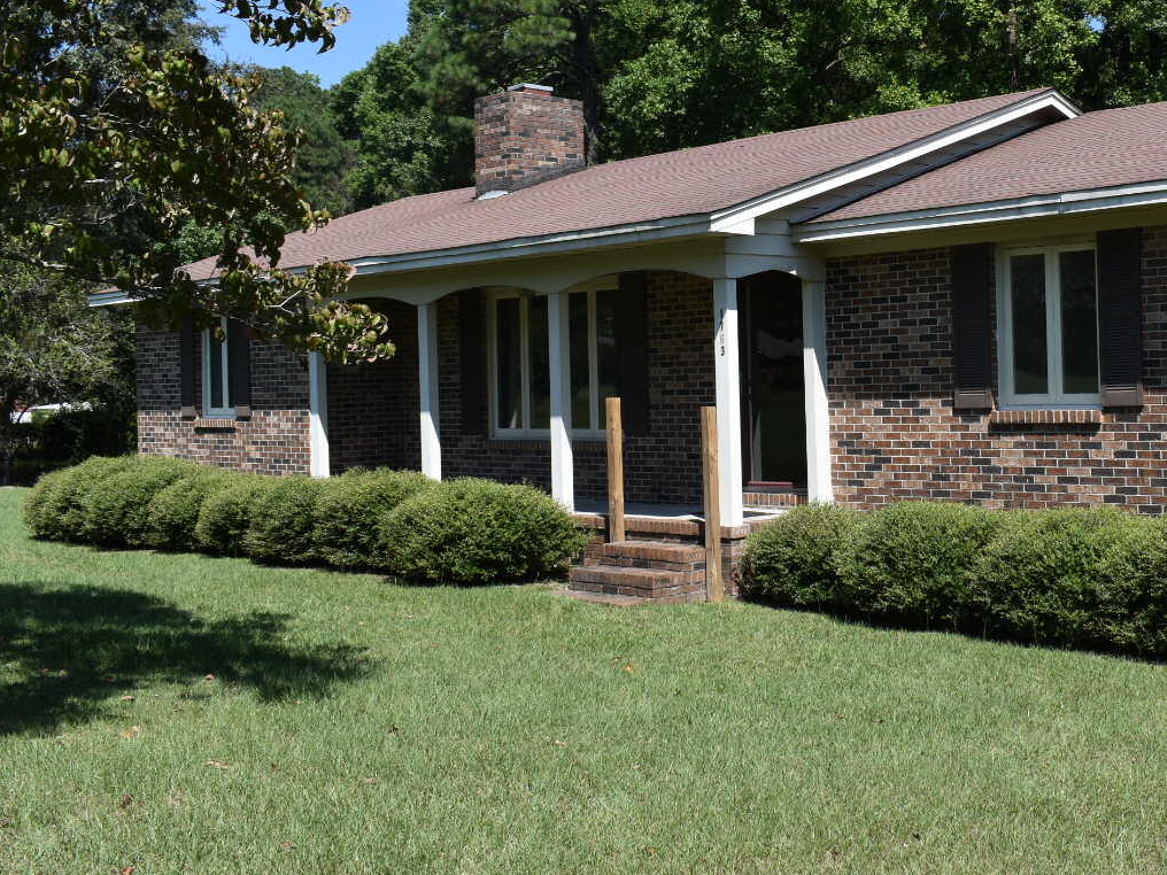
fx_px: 1551
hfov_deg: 40.2
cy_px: 361
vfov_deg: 31.4
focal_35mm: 46
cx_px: 865
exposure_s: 1/250
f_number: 8
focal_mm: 20
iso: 100
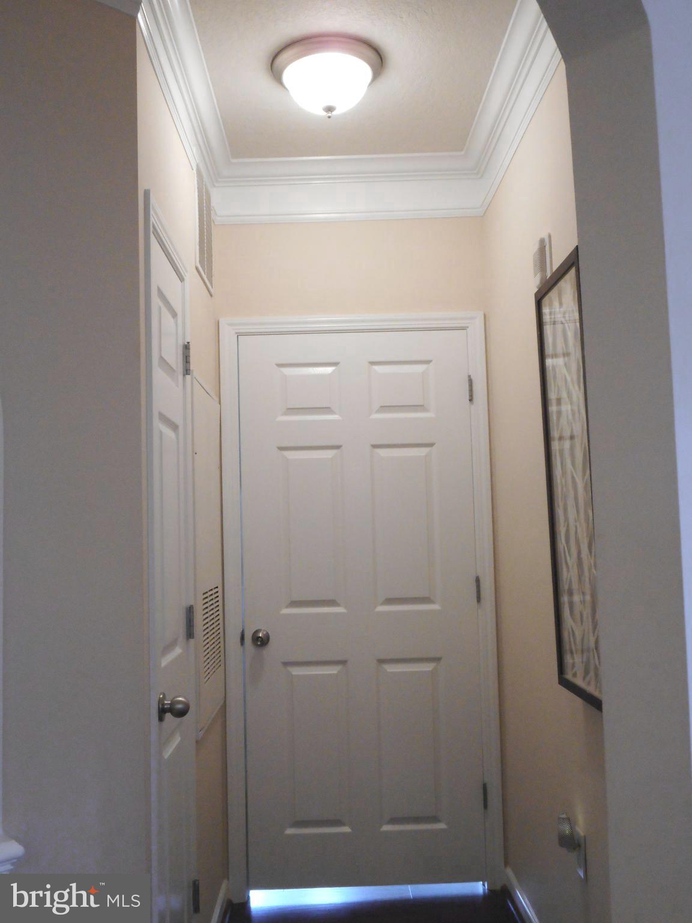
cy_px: 462
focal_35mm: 34
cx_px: 346
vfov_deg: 54.0
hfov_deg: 41.8
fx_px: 906
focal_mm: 6
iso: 400
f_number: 4.2
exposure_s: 1/15
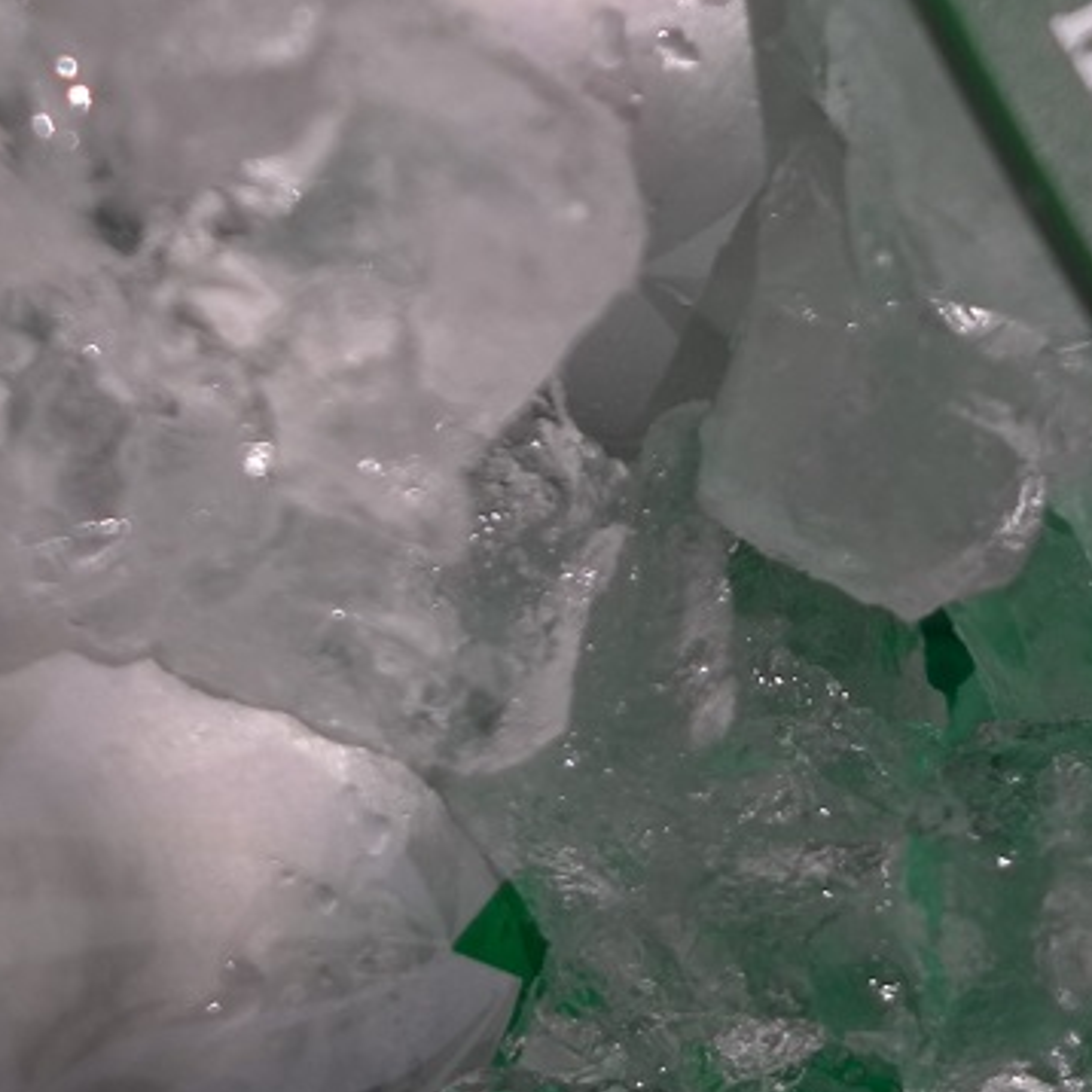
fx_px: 4568
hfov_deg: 13.6
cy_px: -157
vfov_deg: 13.3
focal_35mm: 128
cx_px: 278
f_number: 2.8
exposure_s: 1/60
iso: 200
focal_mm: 24
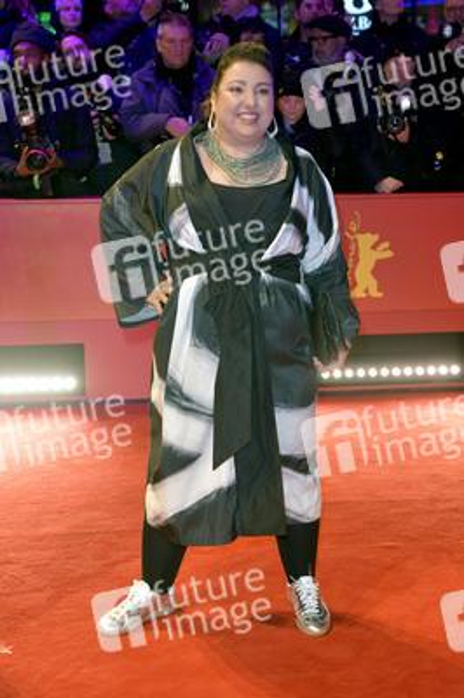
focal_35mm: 55
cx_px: 232
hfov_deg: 24.6
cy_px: 349
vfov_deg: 36.3
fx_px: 1065
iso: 1600
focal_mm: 55
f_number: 5.6
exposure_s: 1/250
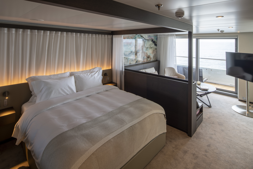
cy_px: 84
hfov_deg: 86.9
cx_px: 126
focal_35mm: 19
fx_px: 134
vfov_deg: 64.6
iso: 100
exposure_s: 1/15
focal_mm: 19
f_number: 11
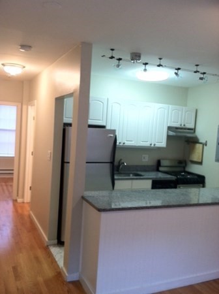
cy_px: 147
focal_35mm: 35
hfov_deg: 40.6
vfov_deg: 52.7
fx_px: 296
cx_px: 110
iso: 125
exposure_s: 1/15
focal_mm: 3.85
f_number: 2.8
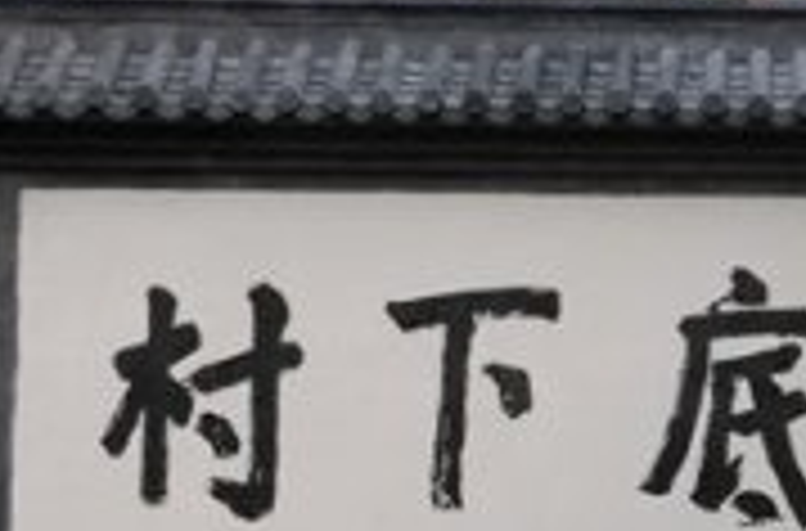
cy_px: 245
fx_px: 4395
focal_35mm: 197
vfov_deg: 6.9
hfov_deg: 10.2
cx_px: 1144
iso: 200
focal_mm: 34
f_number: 7.1
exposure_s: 1/200
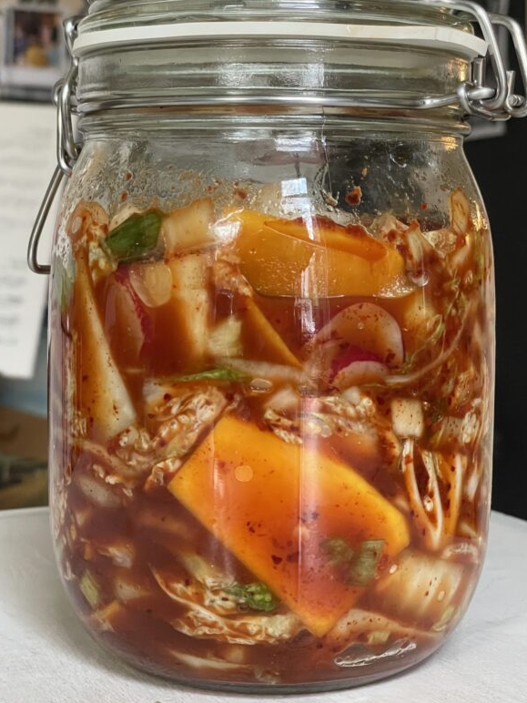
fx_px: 1401
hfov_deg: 21.3
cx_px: 272
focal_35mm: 69
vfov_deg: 28.1
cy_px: 298
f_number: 2
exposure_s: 1/50
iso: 500
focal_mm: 6
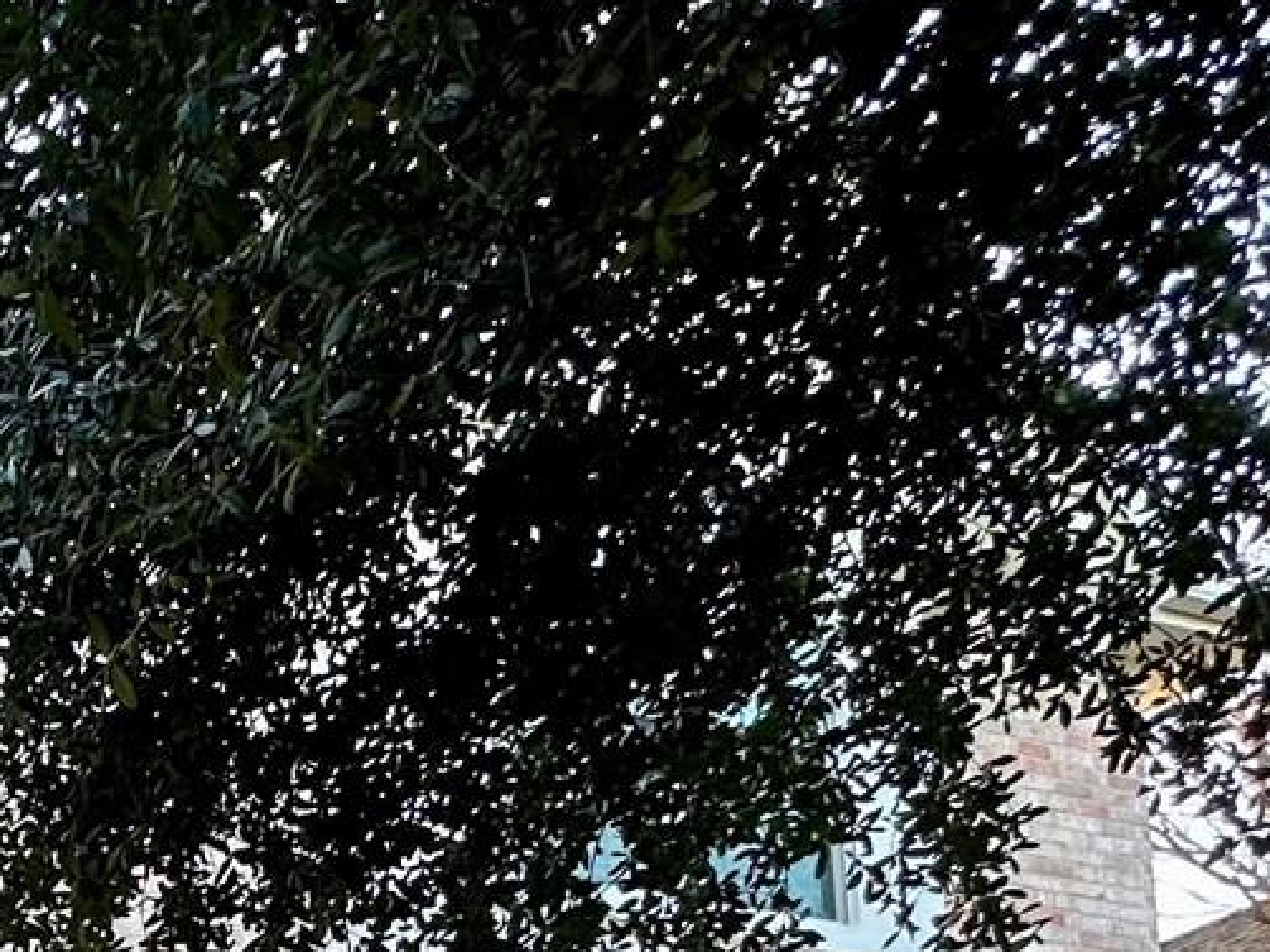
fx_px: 2091
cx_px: -755
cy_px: 1788
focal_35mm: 57
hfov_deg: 24.2
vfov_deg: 18.7
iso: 50
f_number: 2.2
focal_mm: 2.22
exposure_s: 1/99
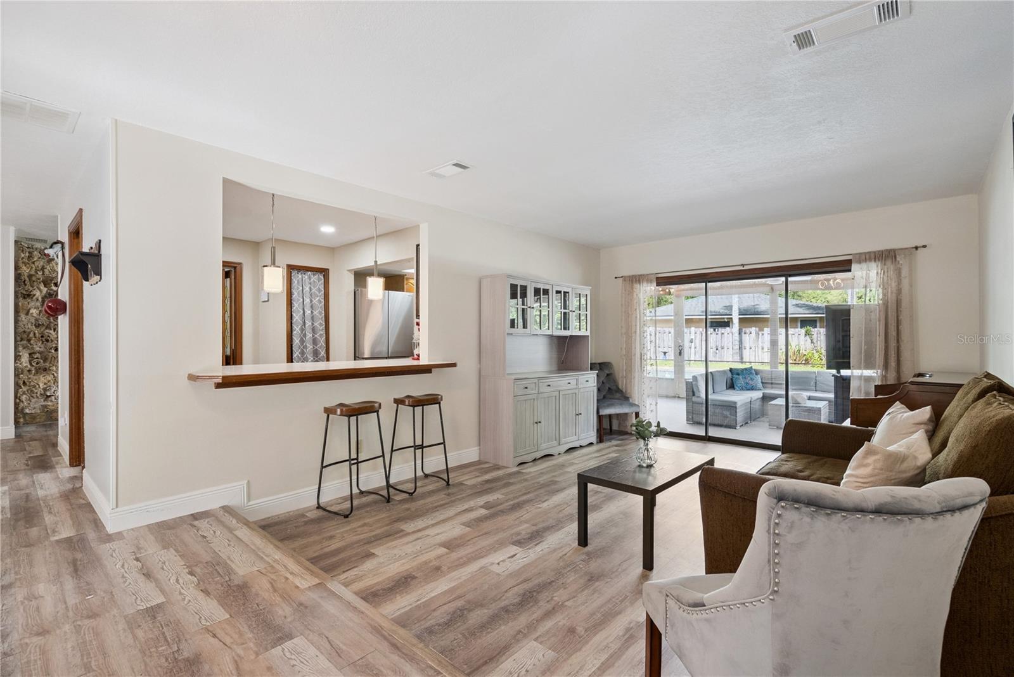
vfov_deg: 73.8
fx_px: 451
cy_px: 338
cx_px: 507
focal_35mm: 16
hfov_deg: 96.7
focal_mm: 16
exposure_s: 1/50
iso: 1250
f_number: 9
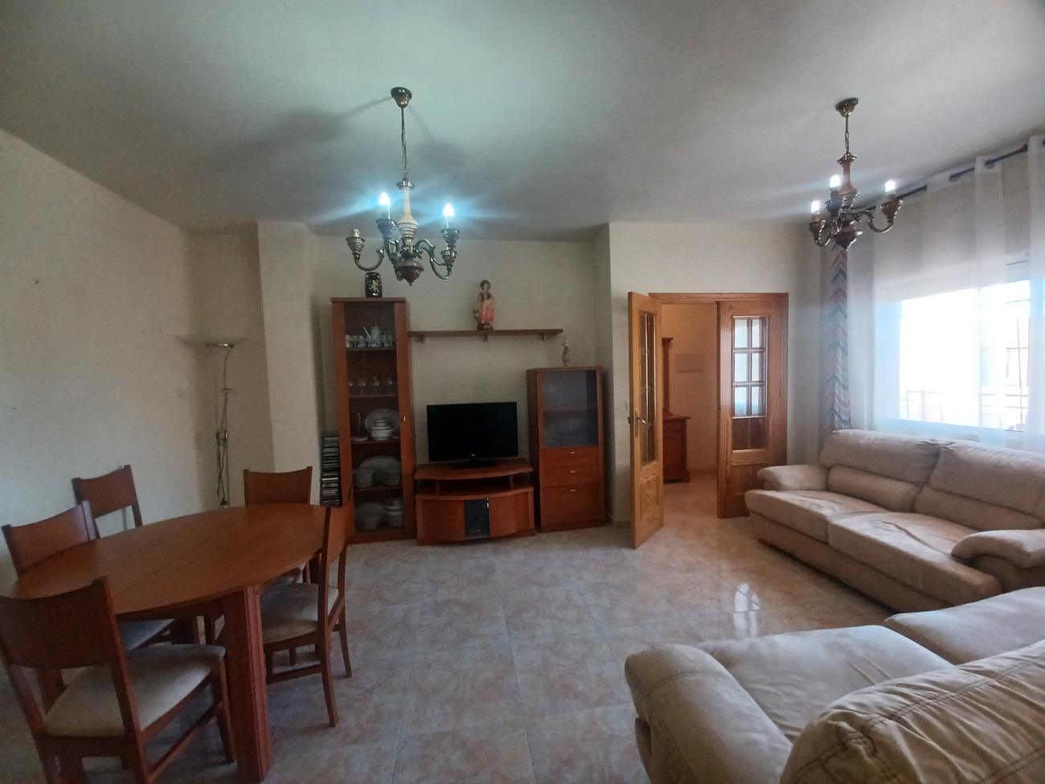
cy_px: 392
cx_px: 522
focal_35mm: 13
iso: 125
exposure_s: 1/50
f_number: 2.2
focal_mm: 1.42
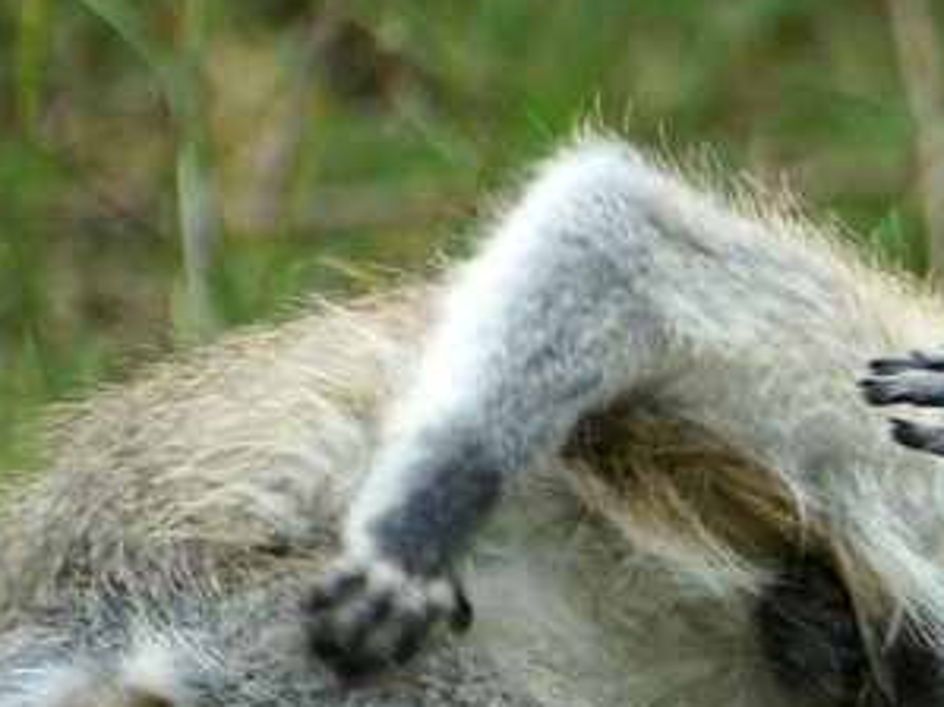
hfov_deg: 1.1
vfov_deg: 0.9
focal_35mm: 1742
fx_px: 47486
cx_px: 1317
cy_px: 773
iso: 800
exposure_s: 1/640
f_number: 6.3
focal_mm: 300
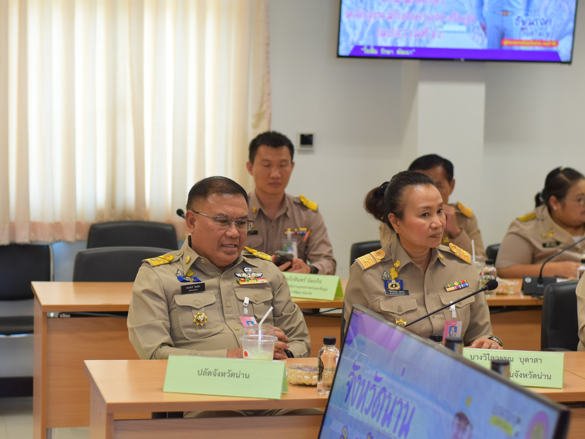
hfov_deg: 23.8
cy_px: 219
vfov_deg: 18.0
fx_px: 1386
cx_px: 267
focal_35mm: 82
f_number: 2.8
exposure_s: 1/500
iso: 1250
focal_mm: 50
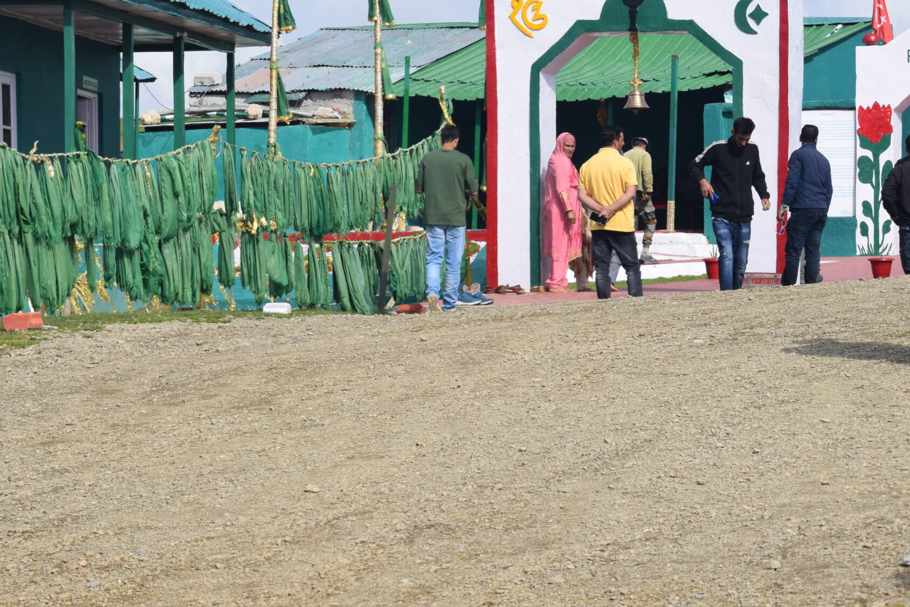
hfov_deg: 12.9
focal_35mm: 159
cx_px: 366
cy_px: 168
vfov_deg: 8.6
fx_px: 4018
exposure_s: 1/320
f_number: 9
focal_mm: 70
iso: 200
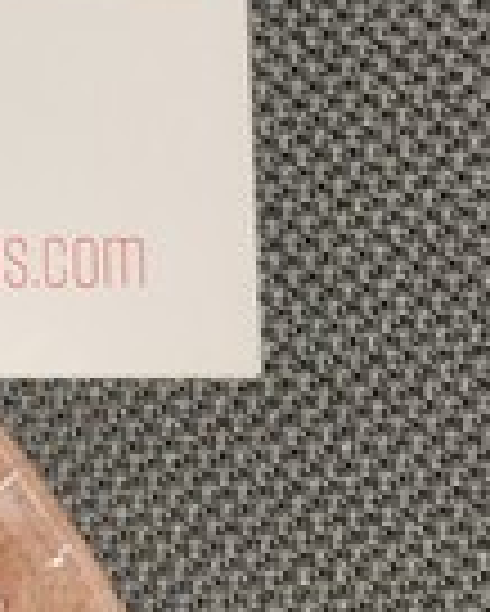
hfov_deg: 9.4
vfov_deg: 12.3
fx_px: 2807
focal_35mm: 155
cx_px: -463
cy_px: 9
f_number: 1.9
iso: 2500
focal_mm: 6.12
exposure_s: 1/50
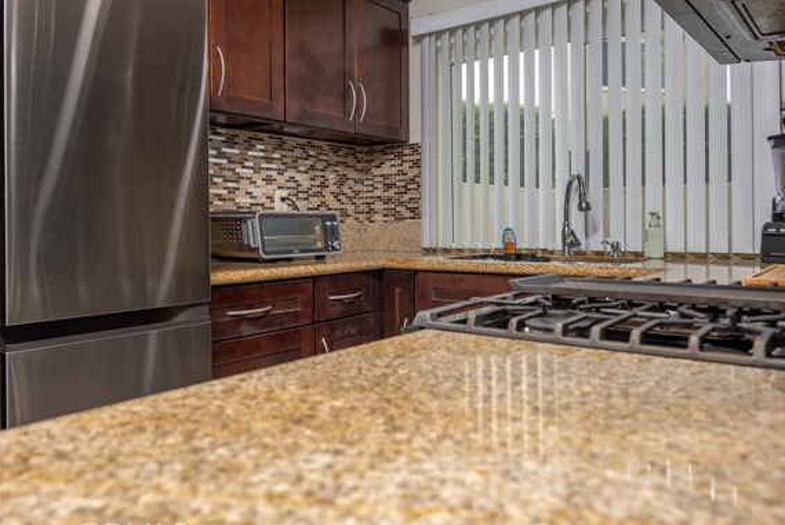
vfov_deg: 48.0
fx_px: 589
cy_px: 260
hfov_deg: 67.3
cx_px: 377
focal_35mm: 27
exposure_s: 1/50
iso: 250
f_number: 5
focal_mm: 24
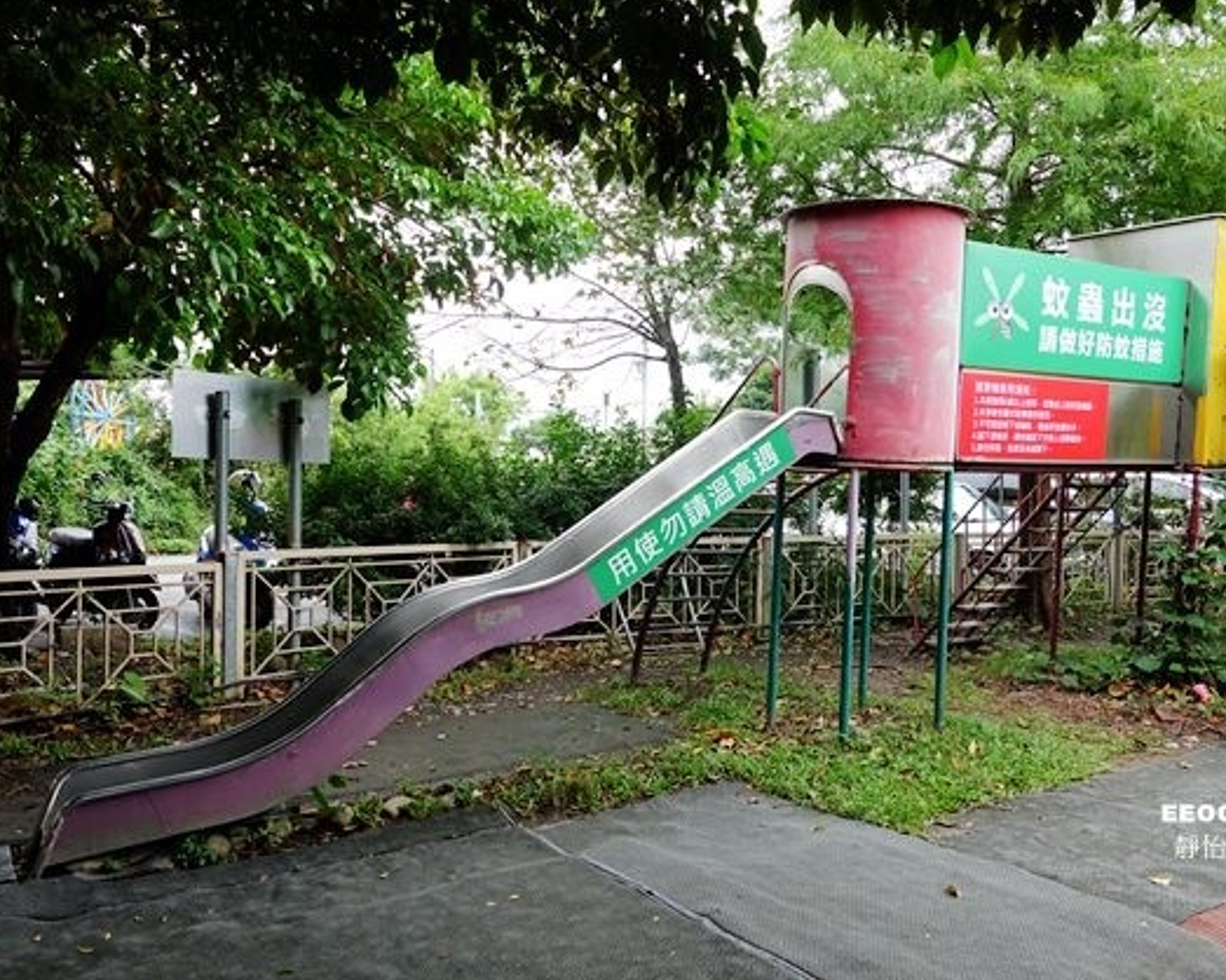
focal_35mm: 28
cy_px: 491
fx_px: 1016
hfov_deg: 62.2
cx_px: 652
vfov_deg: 51.5
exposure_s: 1/100
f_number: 4
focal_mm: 8.8
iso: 125
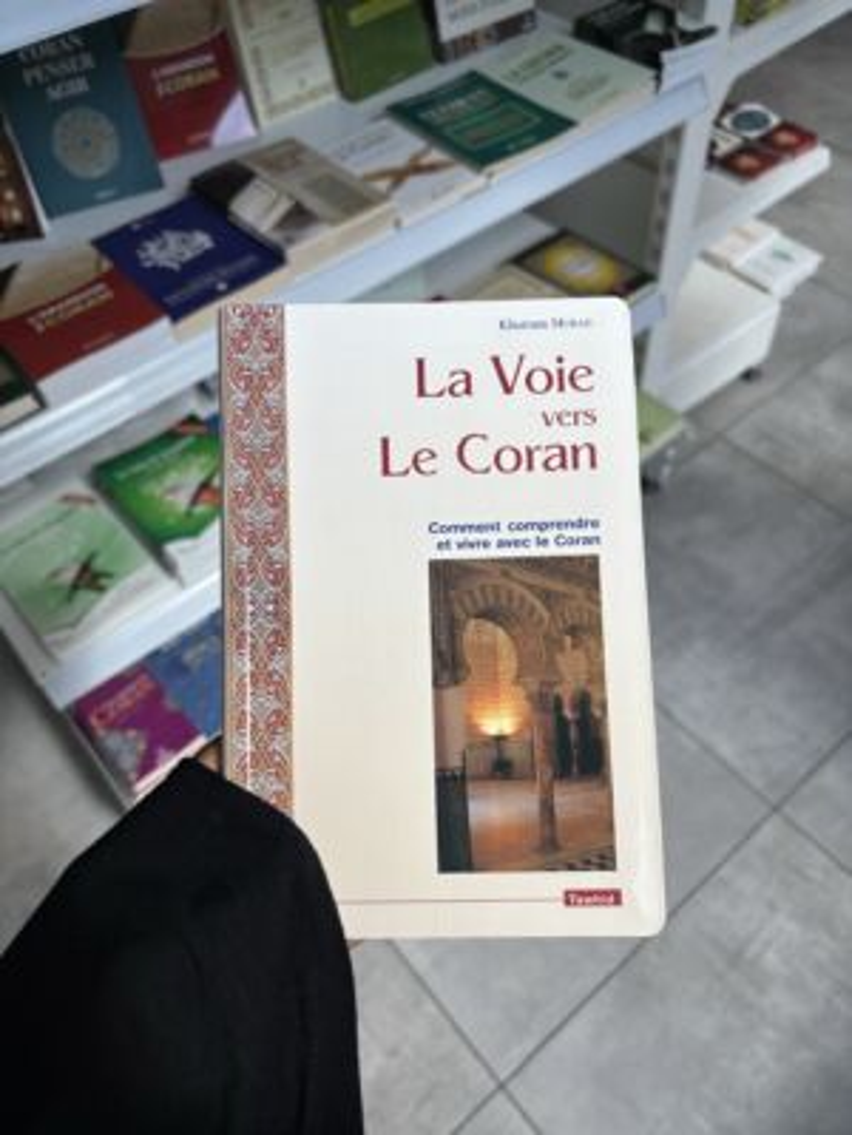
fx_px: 853
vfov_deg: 67.3
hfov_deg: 53.1
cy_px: 568
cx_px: 426
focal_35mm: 26
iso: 50
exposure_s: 1/961
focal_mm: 5.96
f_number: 1.6
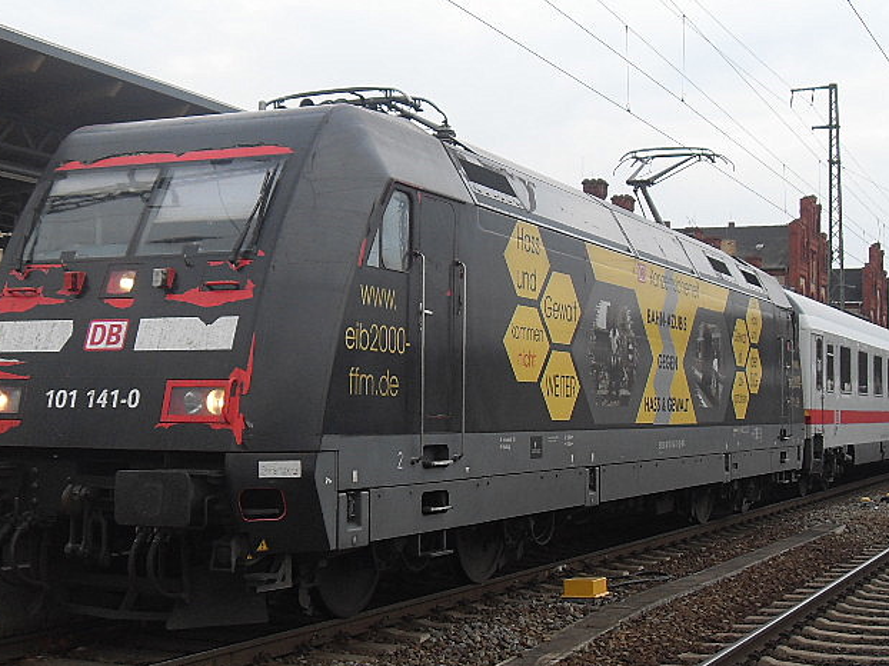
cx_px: 482
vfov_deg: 26.1
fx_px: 1438
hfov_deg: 34.3
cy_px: 330
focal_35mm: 56
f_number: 2.8
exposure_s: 1/250
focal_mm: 6.3
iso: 80
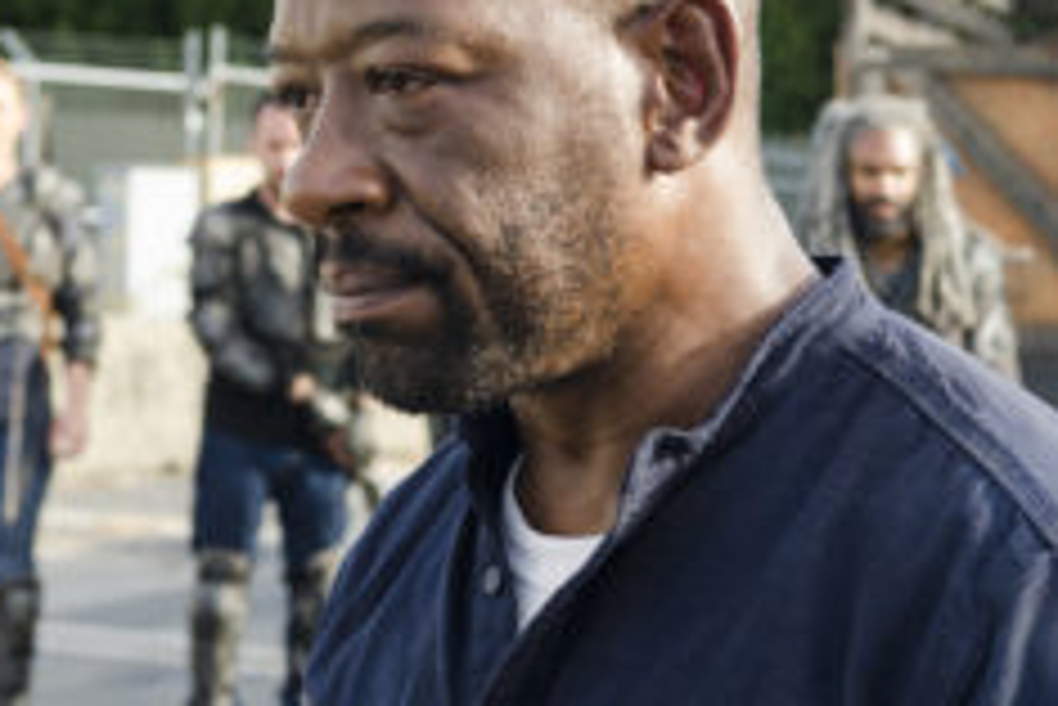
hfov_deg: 21.0
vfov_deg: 14.1
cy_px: 335
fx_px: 2852
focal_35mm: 97
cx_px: 653
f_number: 4
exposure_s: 1/200
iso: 200
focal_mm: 38
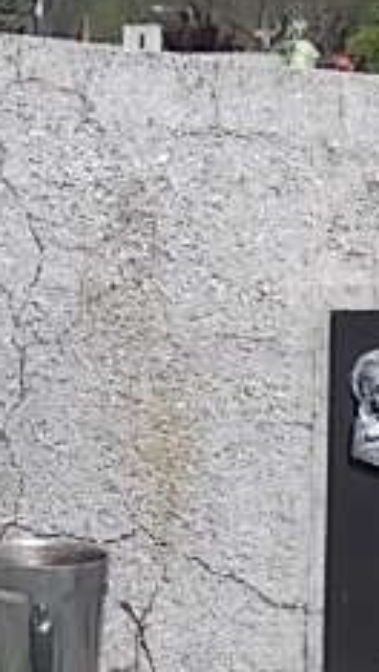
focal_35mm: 128
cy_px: 534
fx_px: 2282
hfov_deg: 9.5
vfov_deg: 16.6
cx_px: 167
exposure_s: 1/250
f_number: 6.5
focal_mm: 6.1
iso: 80
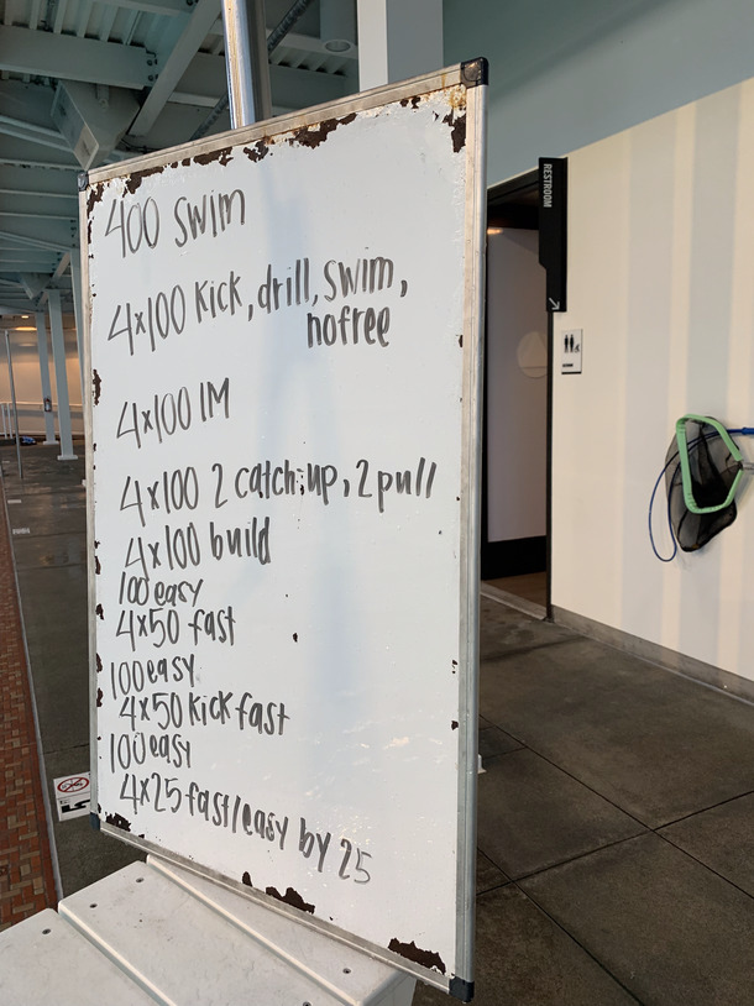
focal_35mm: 26
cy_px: 503
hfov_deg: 53.0
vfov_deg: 67.3
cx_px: 377
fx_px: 755
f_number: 1.8
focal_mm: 4.25
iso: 100
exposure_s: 1/121
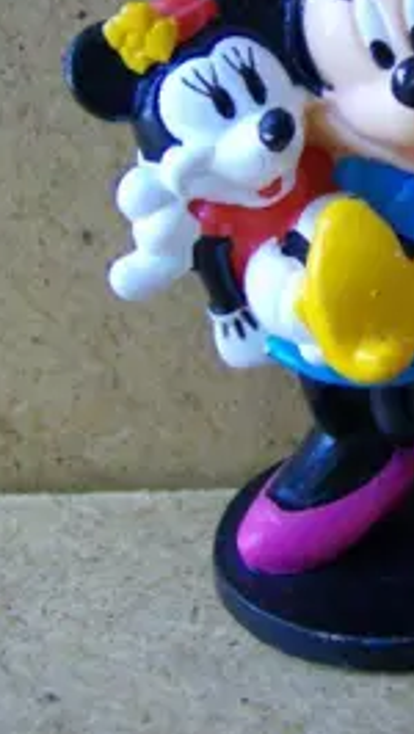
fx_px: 1364
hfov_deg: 17.0
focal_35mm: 70
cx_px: 382
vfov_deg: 29.9
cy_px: 246
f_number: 2.8
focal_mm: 6
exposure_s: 1/64
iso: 185
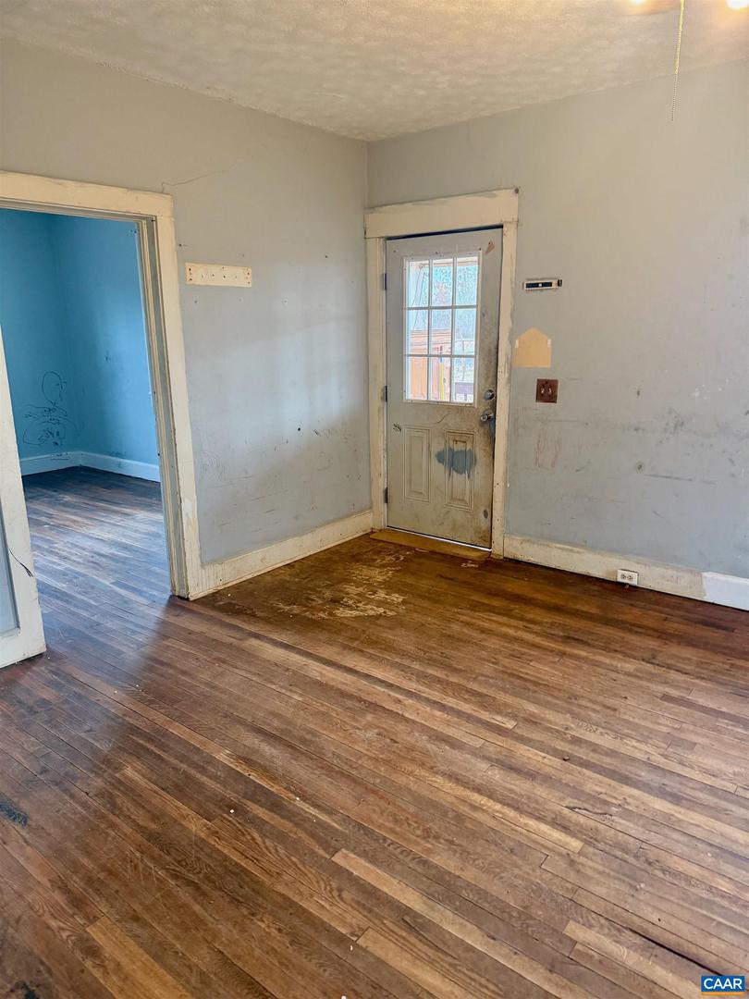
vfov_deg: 71.6
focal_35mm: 24
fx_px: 692
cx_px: 374
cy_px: 500
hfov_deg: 56.8
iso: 320
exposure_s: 1/60
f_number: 1.78
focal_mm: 6.76
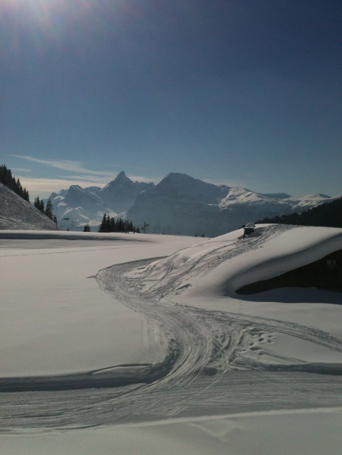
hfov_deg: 37.7
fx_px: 500
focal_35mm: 38
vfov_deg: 49.0
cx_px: 182
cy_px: 239
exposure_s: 1/8522
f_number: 2.8
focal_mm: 3.85
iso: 80
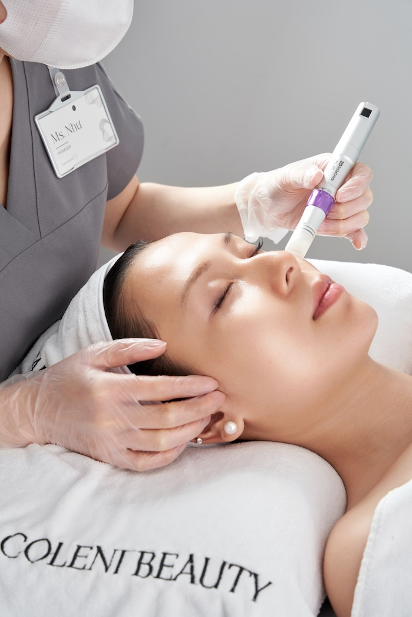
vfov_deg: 28.8
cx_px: 206
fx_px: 1201
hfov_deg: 19.5
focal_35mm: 70
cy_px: 308
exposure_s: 1/100
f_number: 8
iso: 100
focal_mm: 70
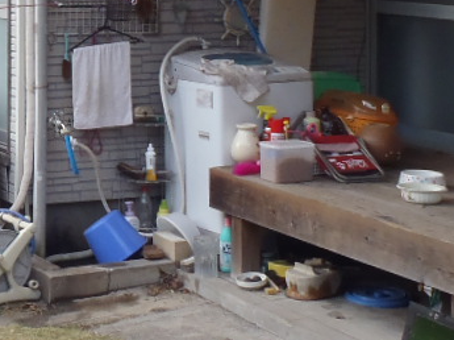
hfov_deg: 18.1
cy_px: -104
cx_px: -68
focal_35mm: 104
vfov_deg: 13.7
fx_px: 1363
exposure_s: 1/40
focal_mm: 5
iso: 100
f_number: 3.9
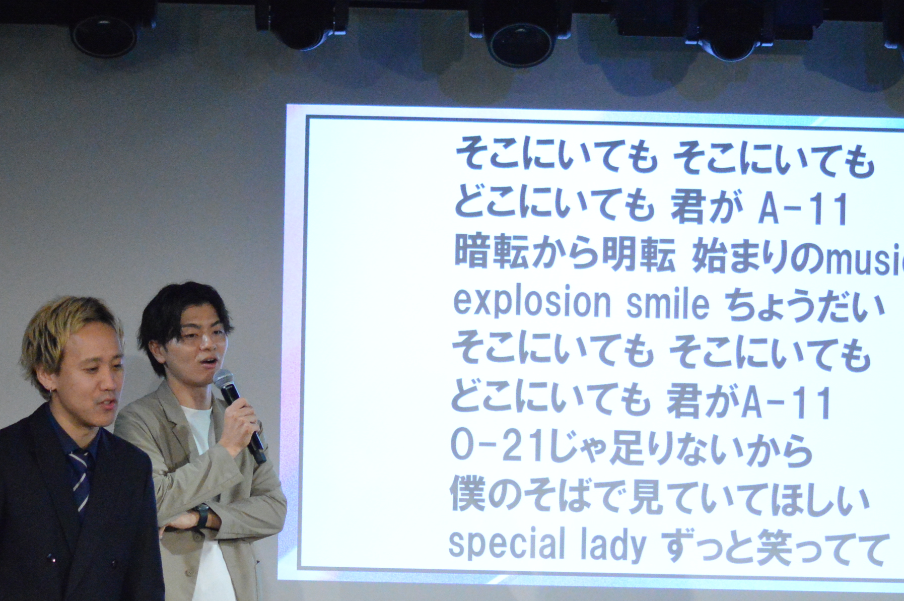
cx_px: 452
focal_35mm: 176
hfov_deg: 11.7
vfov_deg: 7.8
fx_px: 4415
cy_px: 436
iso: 5600
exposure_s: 1/1000
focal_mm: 70
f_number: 4
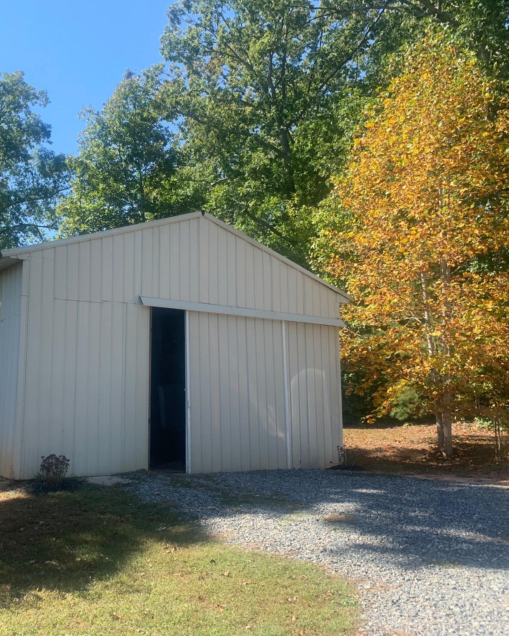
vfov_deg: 52.8
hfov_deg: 41.6
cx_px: 106
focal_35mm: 34
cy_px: 317
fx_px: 640
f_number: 1.8
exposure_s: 1/701
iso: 25
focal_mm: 4.25
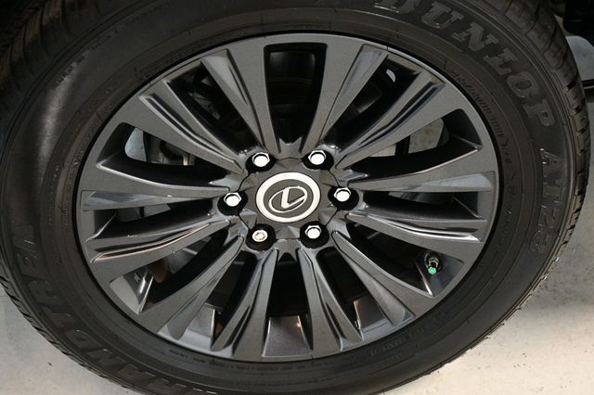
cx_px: 297
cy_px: 198
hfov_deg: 30.1
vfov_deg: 20.3
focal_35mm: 67
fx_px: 1105
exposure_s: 1/60
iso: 3600
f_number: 4.5
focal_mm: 45
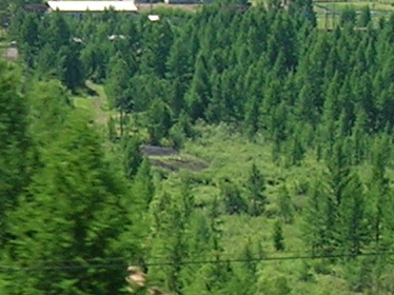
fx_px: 2366
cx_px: 77
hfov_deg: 9.5
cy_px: 186
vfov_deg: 7.1
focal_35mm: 208
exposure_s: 1/231
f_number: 4.9
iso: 50
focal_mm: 5.7
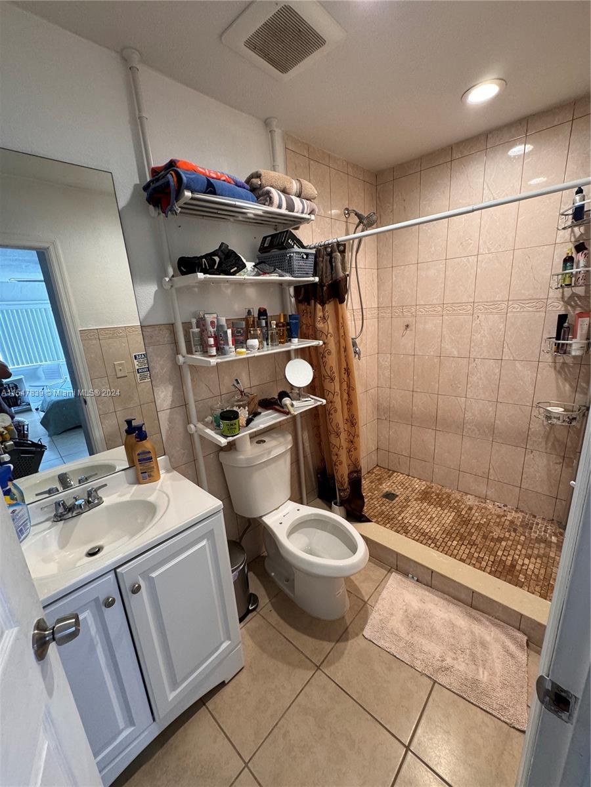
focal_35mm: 14
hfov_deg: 85.7
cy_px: 394
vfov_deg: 102.1
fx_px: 319
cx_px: 296
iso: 160
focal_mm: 2.22
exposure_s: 1/60
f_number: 2.2
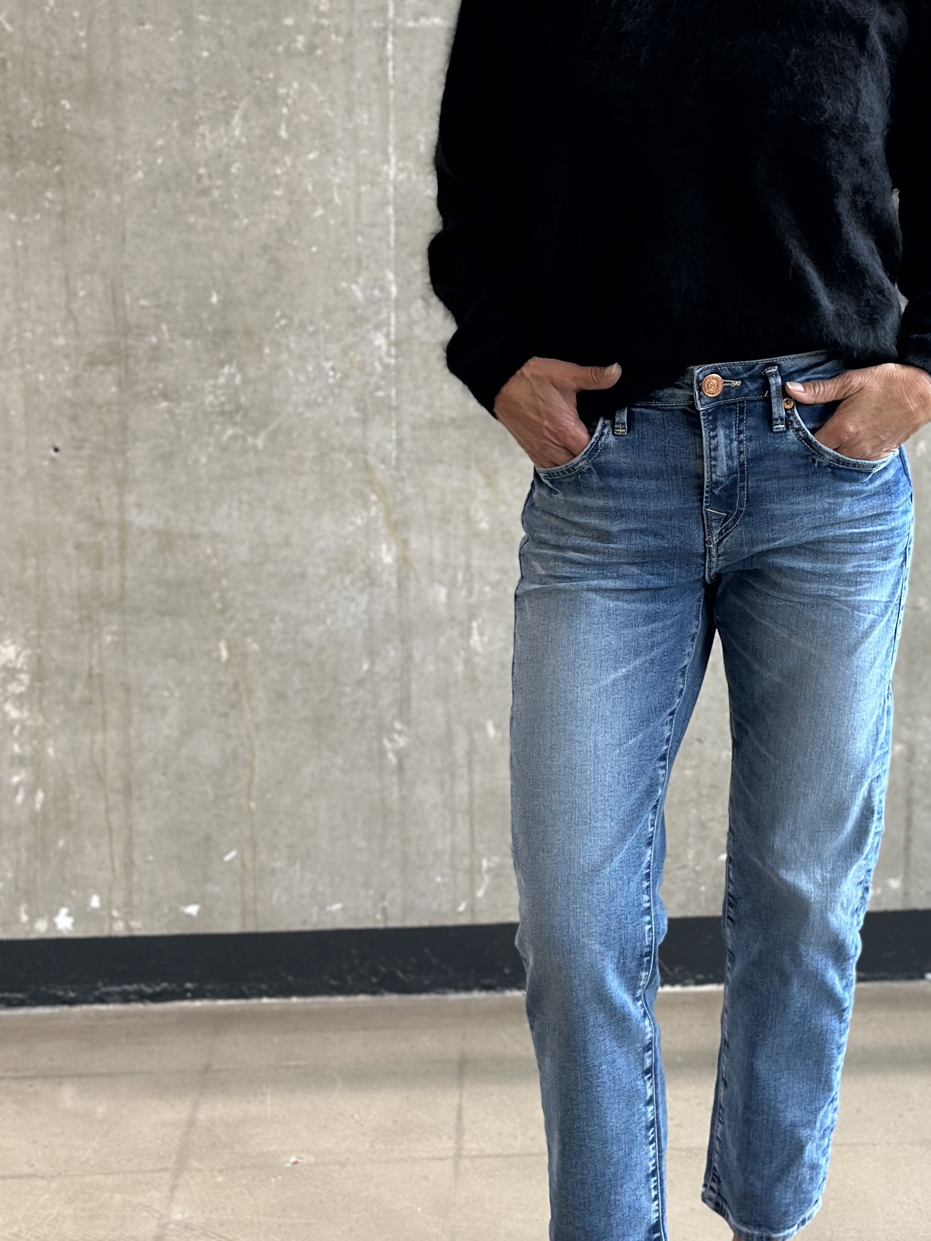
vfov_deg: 22.7
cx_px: 719
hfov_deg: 17.1
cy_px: 447
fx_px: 3083
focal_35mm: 86
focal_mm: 6.86
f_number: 1.78
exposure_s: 1/100
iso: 100
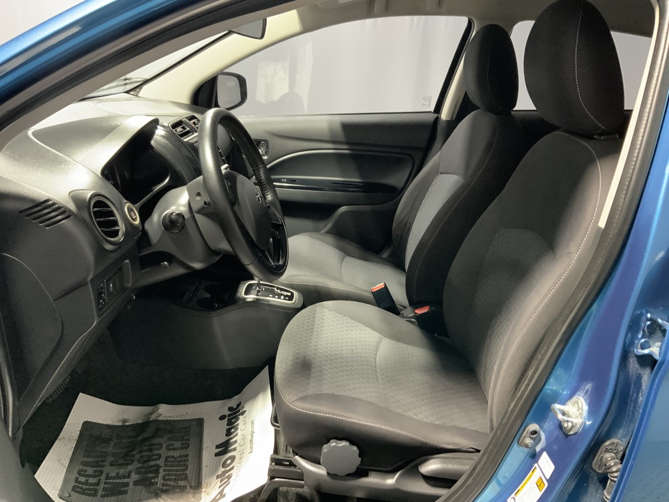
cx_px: 334
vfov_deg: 48.2
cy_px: 251
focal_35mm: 29
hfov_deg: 61.7
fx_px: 560
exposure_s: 1/40
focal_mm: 3
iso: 200
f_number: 1.8
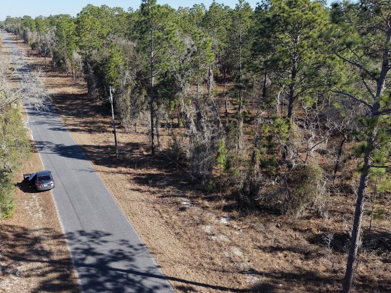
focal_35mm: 39
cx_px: 163
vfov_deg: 36.7
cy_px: 164
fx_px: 440
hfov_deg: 47.7
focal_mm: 8.67
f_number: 1.8
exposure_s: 1/3200
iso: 290
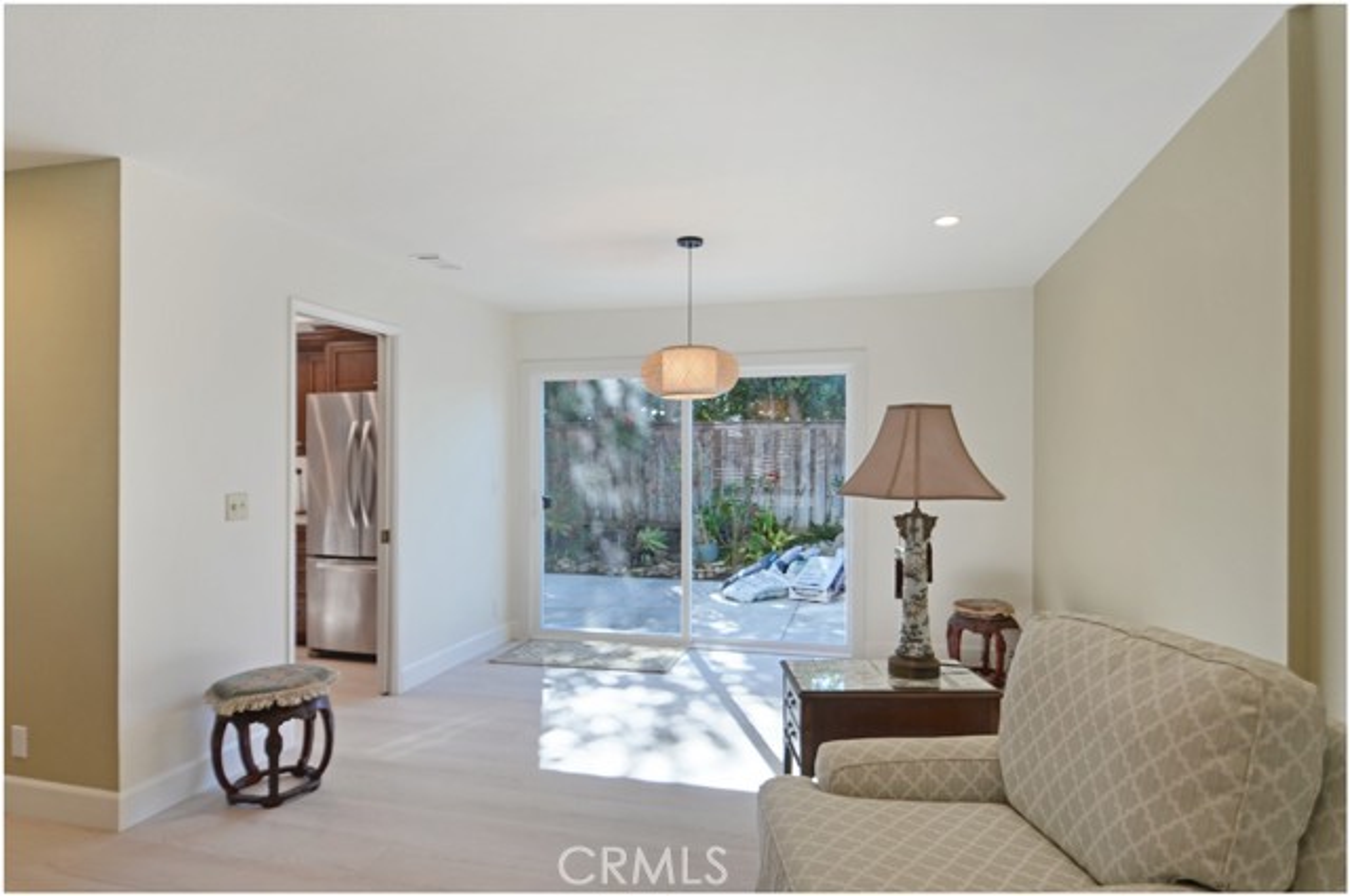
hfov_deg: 85.5
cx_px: 675
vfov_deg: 63.1
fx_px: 730
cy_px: 448
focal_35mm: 20
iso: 100
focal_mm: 13
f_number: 3.2
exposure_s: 1/25
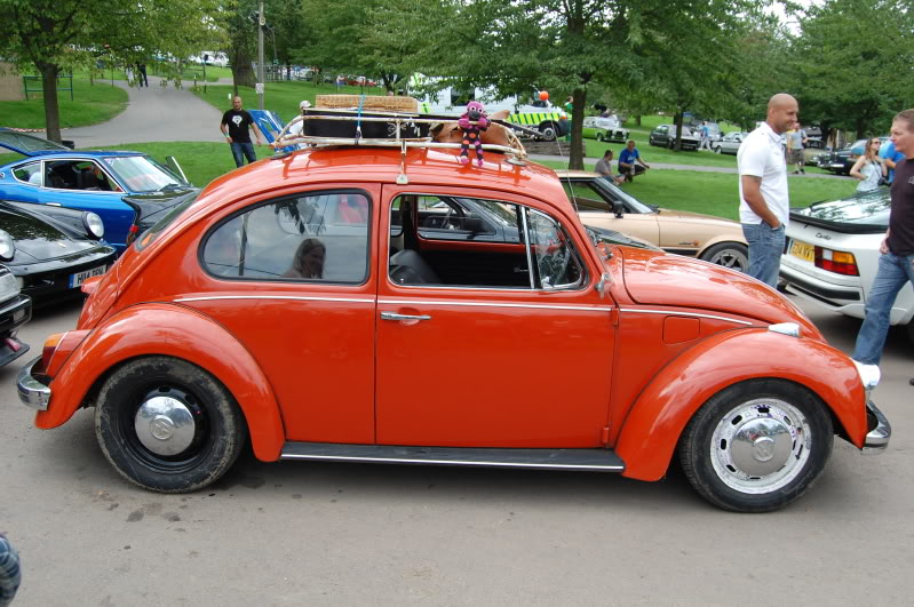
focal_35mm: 30
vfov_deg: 43.5
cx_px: 457
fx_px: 761
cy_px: 304
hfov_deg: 62.0
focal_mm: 20
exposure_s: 1/160
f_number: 6.3
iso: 200
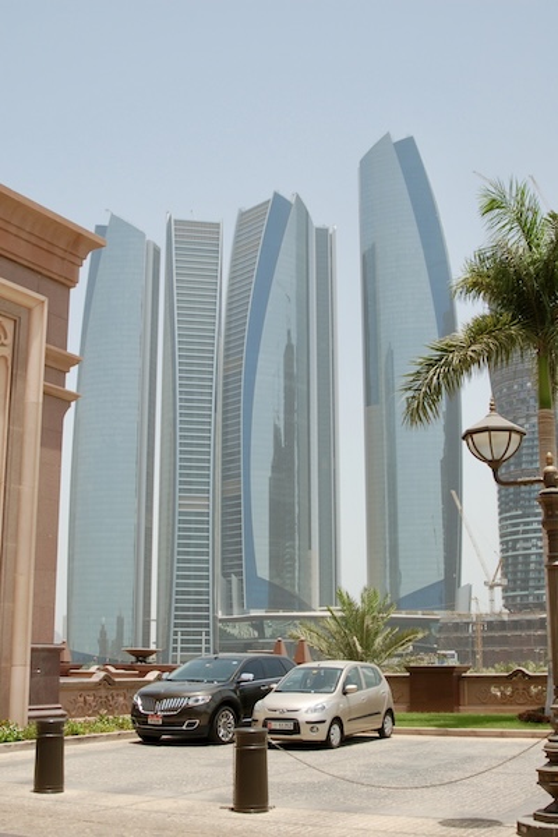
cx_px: 279
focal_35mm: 42
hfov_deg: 31.9
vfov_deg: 46.4
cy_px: 418
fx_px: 976
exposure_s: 1/320
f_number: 9
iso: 200
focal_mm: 28
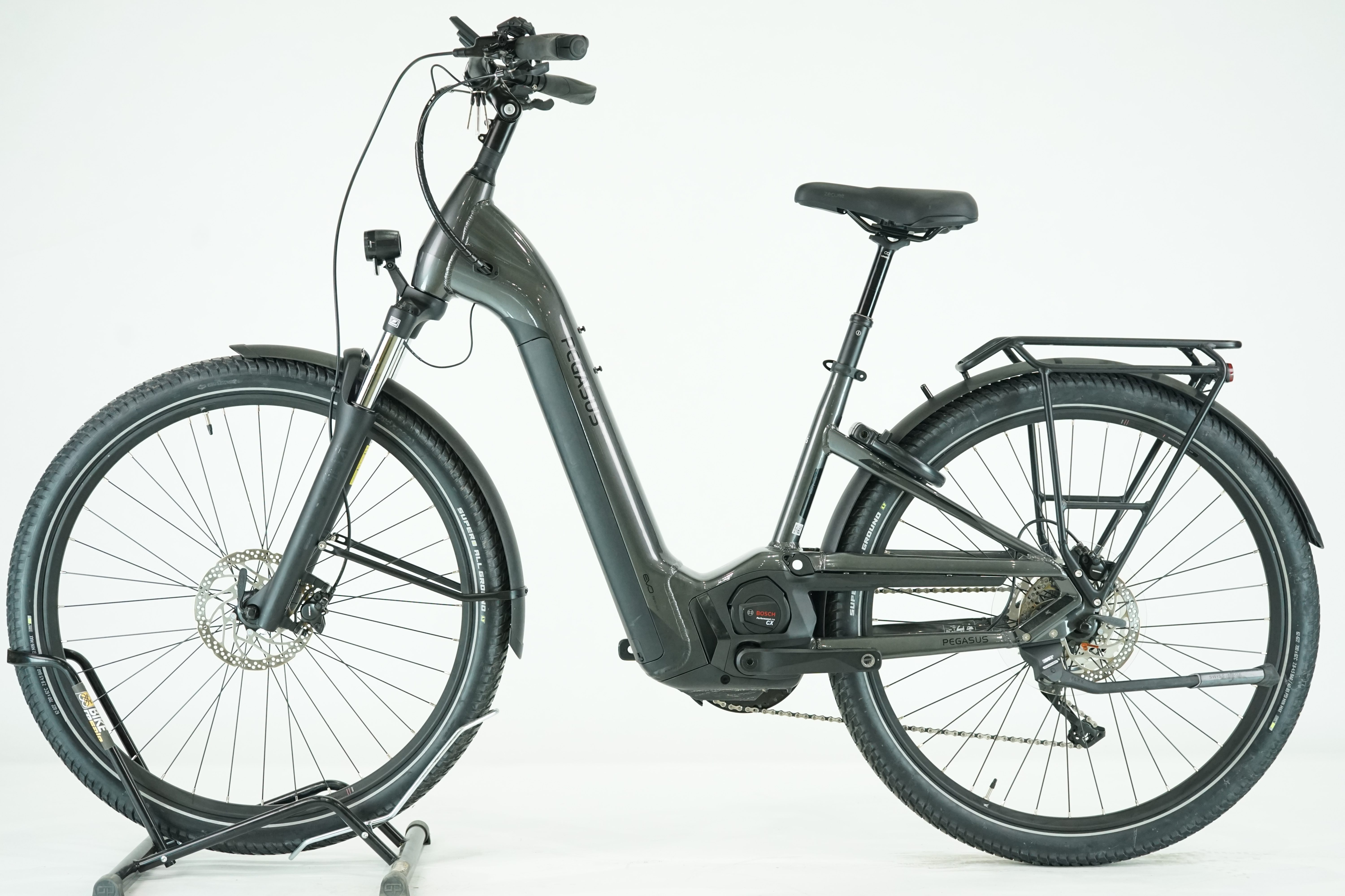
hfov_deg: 36.9
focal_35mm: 54
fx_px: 2017
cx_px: 672
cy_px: 448
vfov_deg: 25.1
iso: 2000
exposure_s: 1/200
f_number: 5
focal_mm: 54
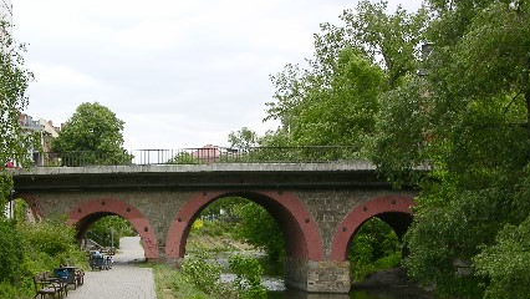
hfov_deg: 26.2
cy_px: 207
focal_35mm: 81
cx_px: 246
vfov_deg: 14.9
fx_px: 1139
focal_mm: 13.7
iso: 50
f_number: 5.5
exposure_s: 1/116
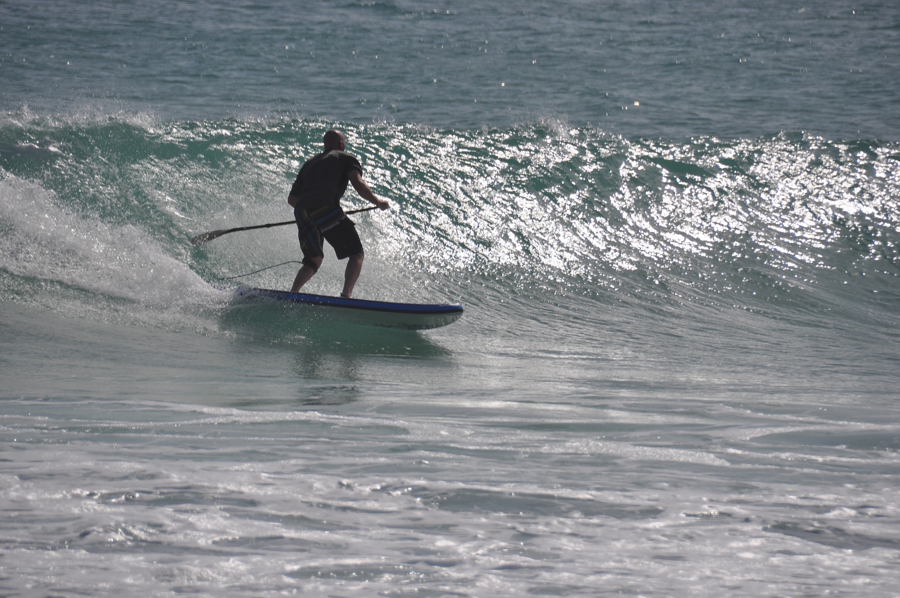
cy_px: 299
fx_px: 11237
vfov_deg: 3.0
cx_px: 450
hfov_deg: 4.6
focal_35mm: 450
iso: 200
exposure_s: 1/2000
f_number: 8
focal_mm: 300
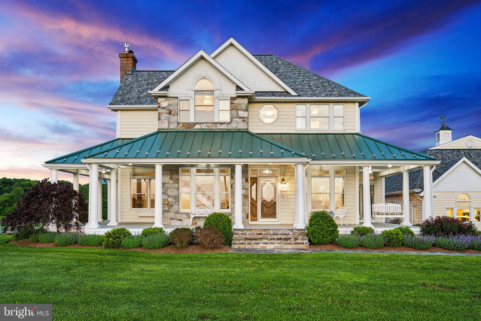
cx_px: 240
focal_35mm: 31
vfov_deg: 42.4
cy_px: 160
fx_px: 414
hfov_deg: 60.3
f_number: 9
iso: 200
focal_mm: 31
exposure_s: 1/3
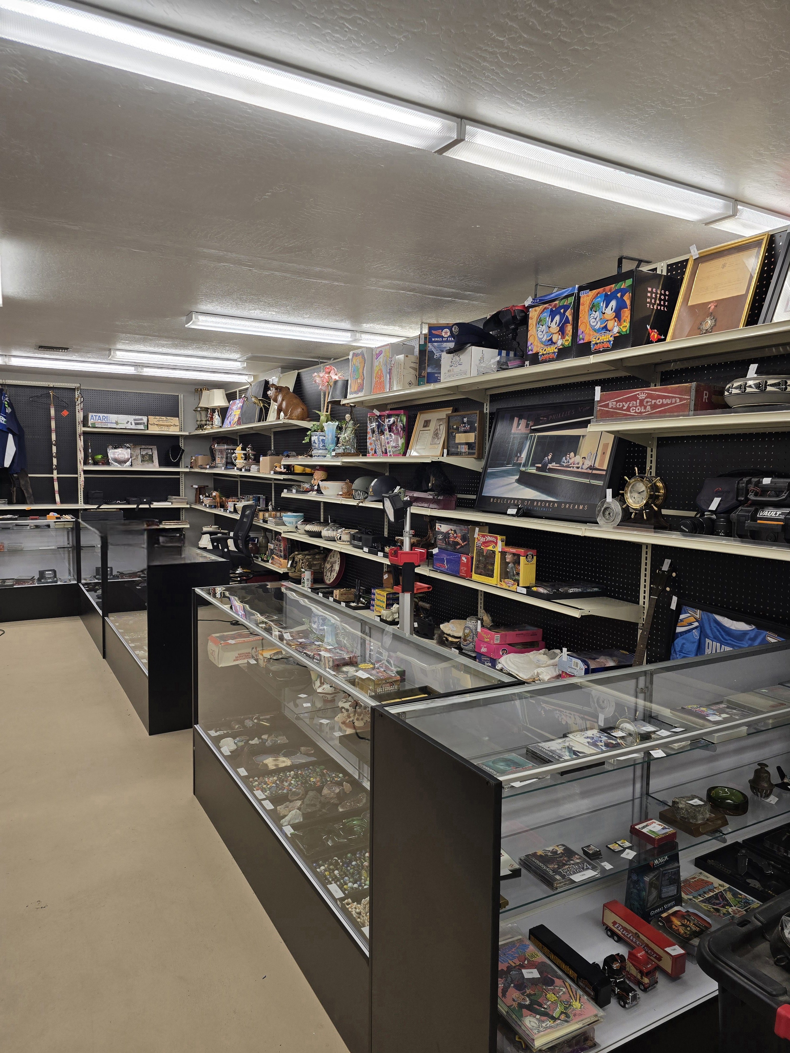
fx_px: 700
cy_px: 526
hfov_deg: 58.9
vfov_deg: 73.9
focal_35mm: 23
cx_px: 395
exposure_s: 1/120
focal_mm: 6.3
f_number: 1.7
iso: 100
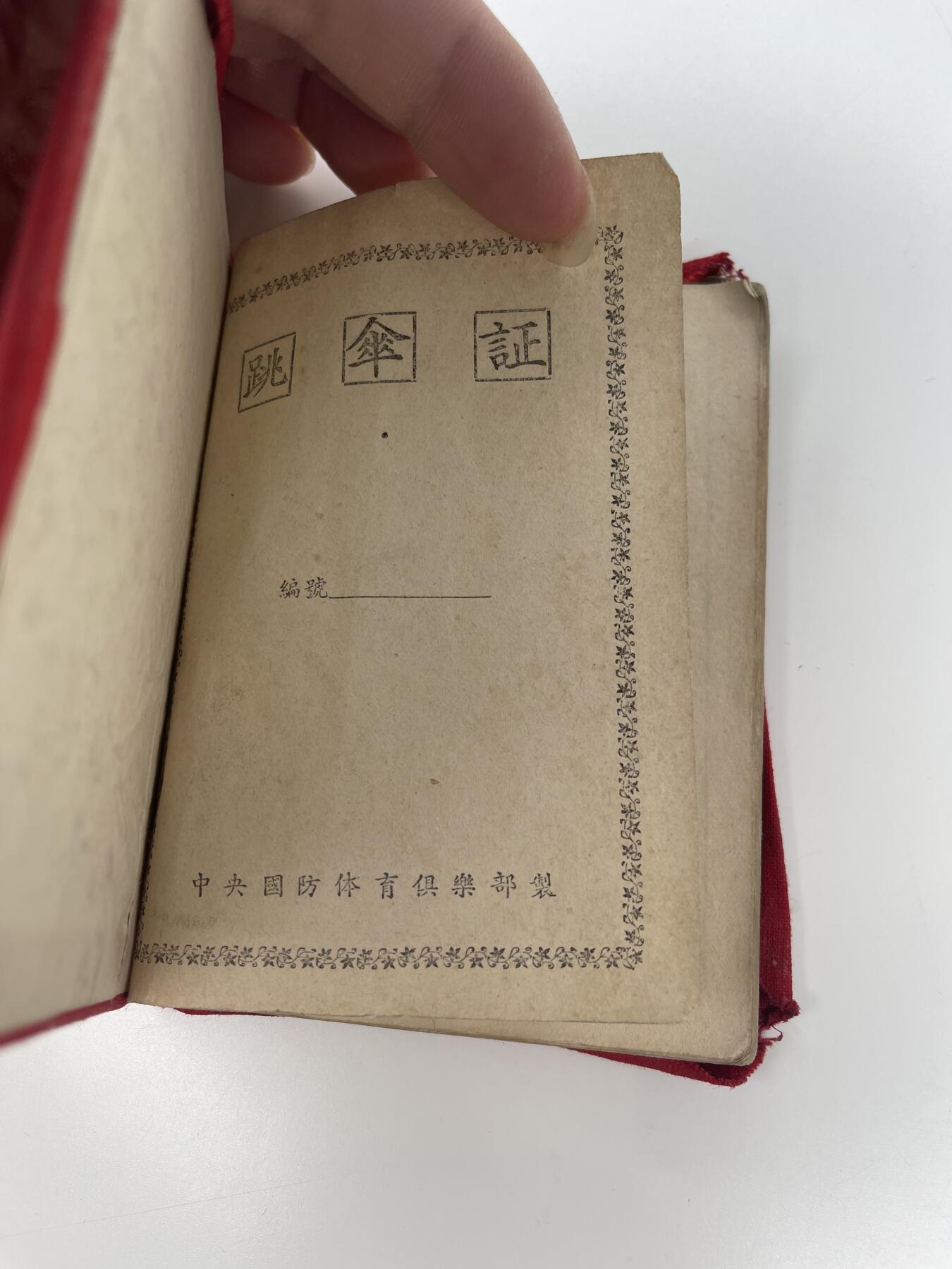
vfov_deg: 69.4
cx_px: 476
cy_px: 634
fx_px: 917
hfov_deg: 54.9
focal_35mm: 25
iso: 32
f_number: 1.6
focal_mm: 5.1
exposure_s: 1/108
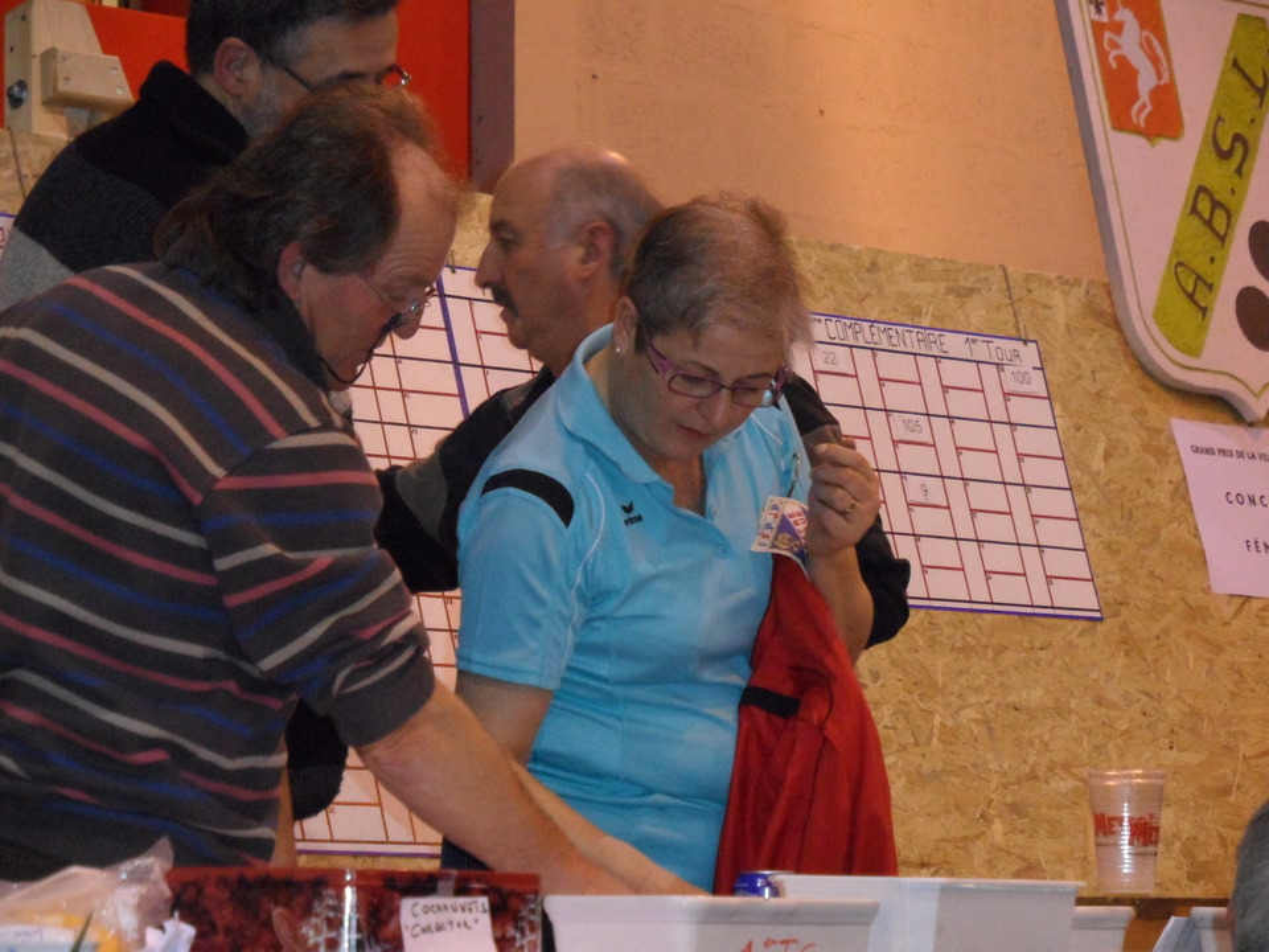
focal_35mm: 150
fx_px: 5499
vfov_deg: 9.9
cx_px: 634
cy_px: 476
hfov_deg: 13.2
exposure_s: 1/60
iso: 640
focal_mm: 24.6
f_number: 4.4
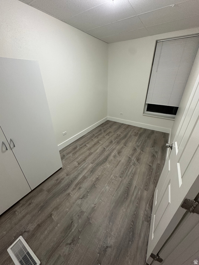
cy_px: 132
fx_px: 107
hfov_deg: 85.7
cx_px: 100
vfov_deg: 102.1
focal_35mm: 14
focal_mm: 2.22
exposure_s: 1/60
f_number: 2.2
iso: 500
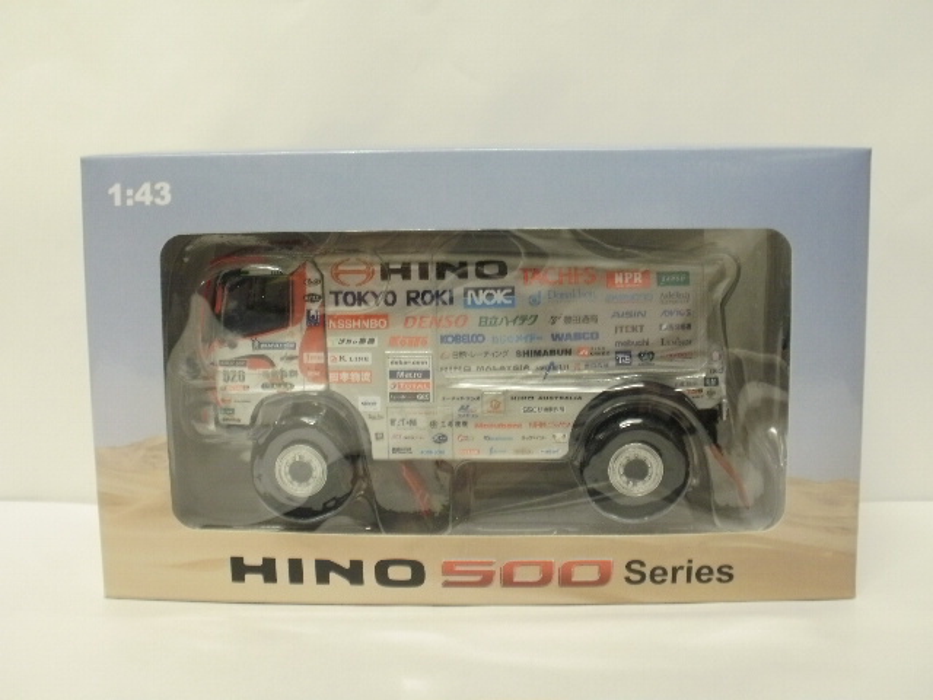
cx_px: 466
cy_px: 350
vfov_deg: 32.9
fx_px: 1186
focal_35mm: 44
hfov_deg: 42.9
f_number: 4
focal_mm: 7.7
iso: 125
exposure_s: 1/8
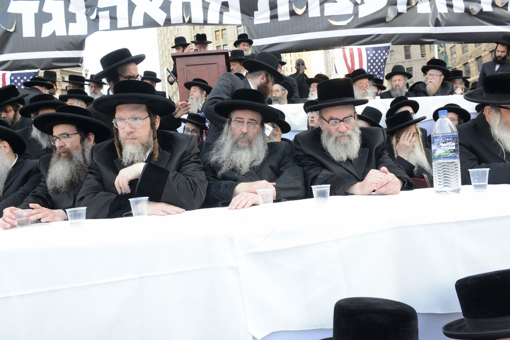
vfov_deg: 53.1
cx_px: 255
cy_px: 170
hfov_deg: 73.8
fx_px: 340
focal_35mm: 24
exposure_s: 1/125
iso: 1250
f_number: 8
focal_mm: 24
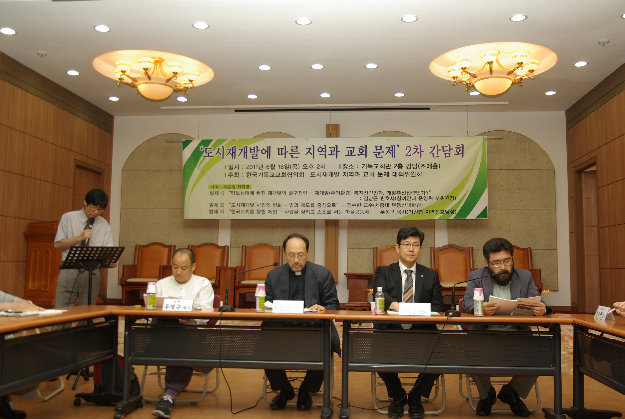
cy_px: 210
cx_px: 312
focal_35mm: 34
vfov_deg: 38.5
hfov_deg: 55.0
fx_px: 600
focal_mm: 23
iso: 200
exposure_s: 1/100
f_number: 4.5
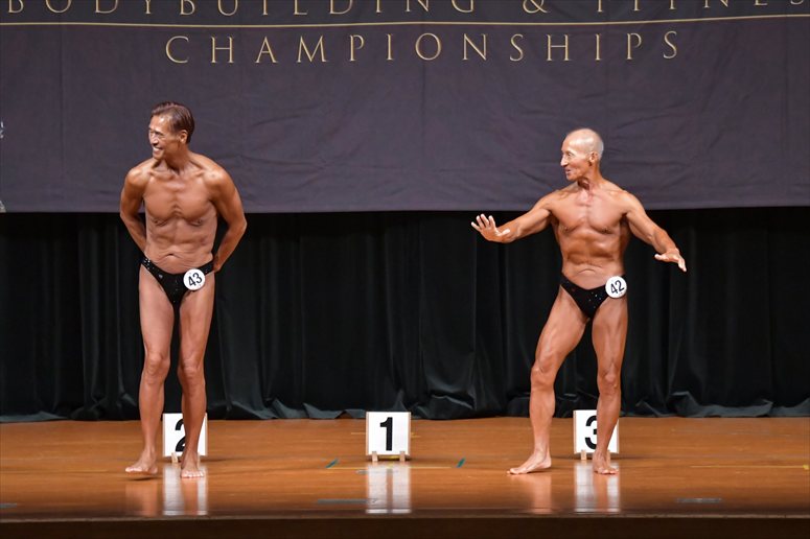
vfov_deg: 6.3
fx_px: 4880
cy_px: 270
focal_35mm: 217
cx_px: 405
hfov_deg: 9.5
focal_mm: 145
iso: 6400
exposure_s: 1/400
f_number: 5.6
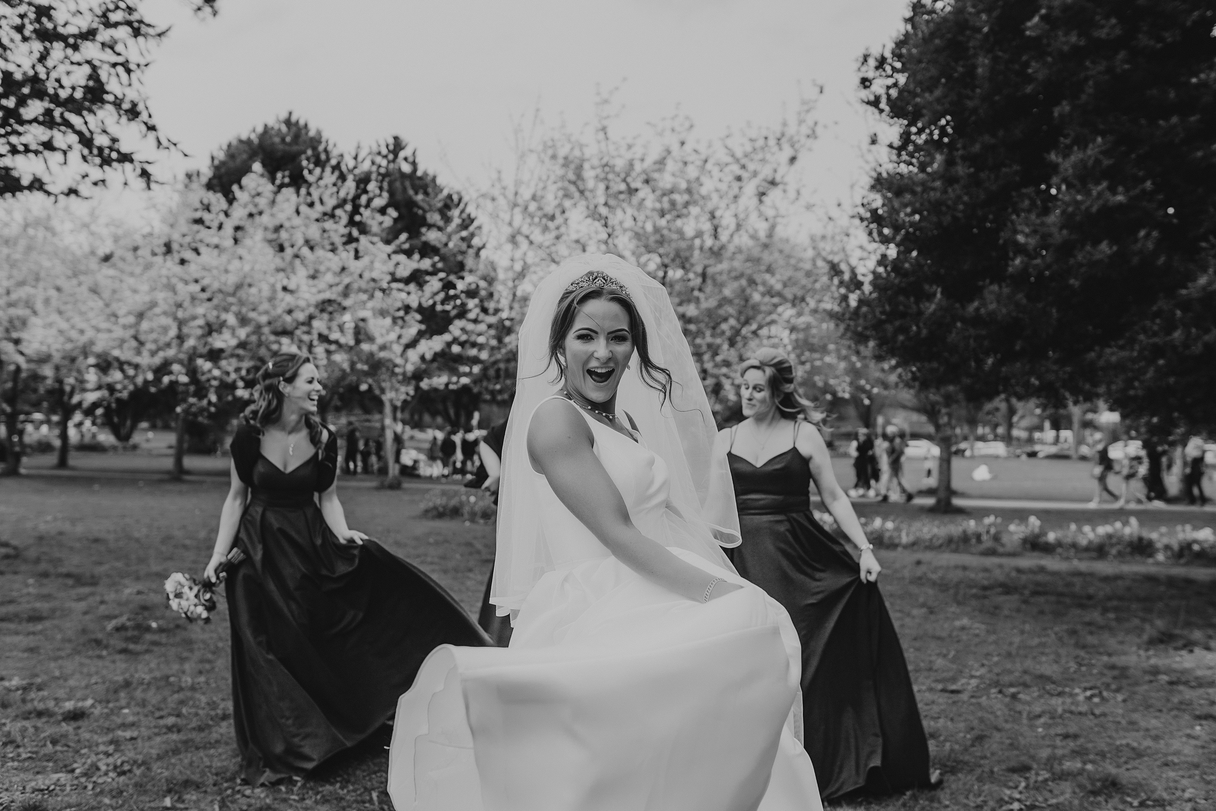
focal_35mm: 35
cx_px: 608
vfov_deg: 37.9
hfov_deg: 54.4
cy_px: 406
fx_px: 1182
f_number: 2.8
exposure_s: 1/2000
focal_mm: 35
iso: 200
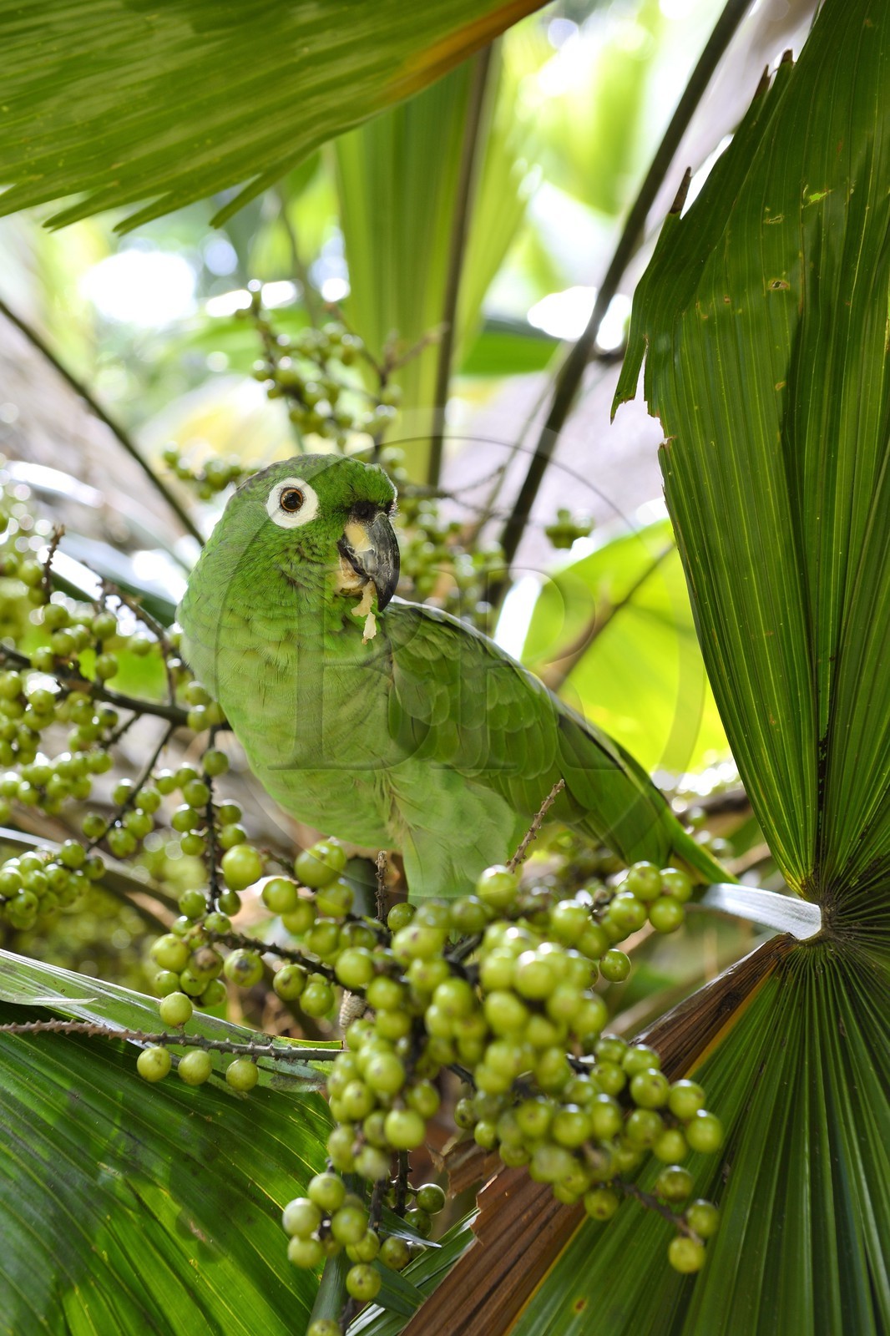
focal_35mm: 58
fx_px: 2152
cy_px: 668
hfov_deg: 23.4
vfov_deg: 34.5
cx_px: 445
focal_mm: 58
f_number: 5
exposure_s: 1/80
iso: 200
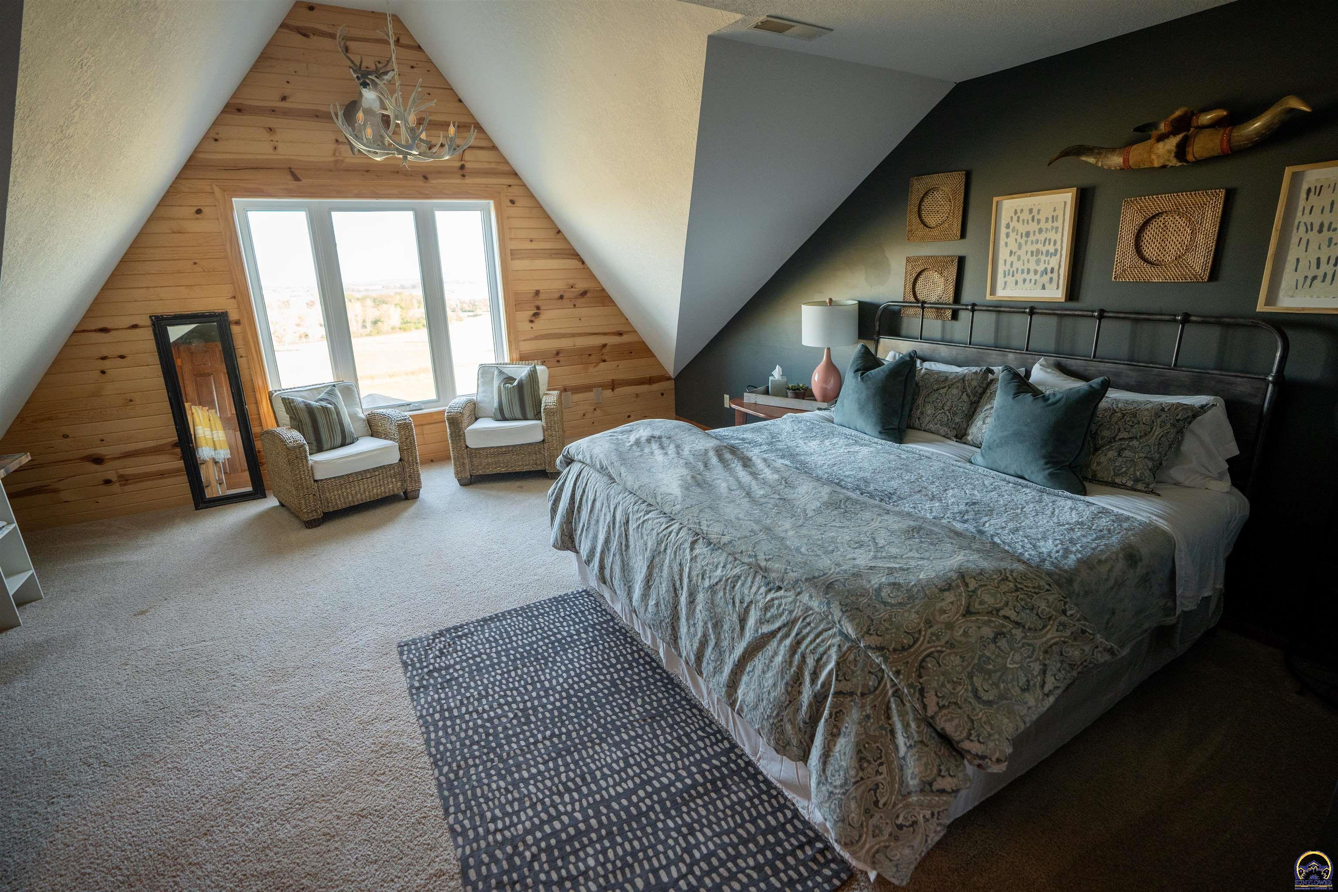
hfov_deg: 96.7
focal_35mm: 16
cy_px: 446
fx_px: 595
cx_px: 669
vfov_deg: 73.7
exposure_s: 1/160
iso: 800
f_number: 2.8
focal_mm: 16
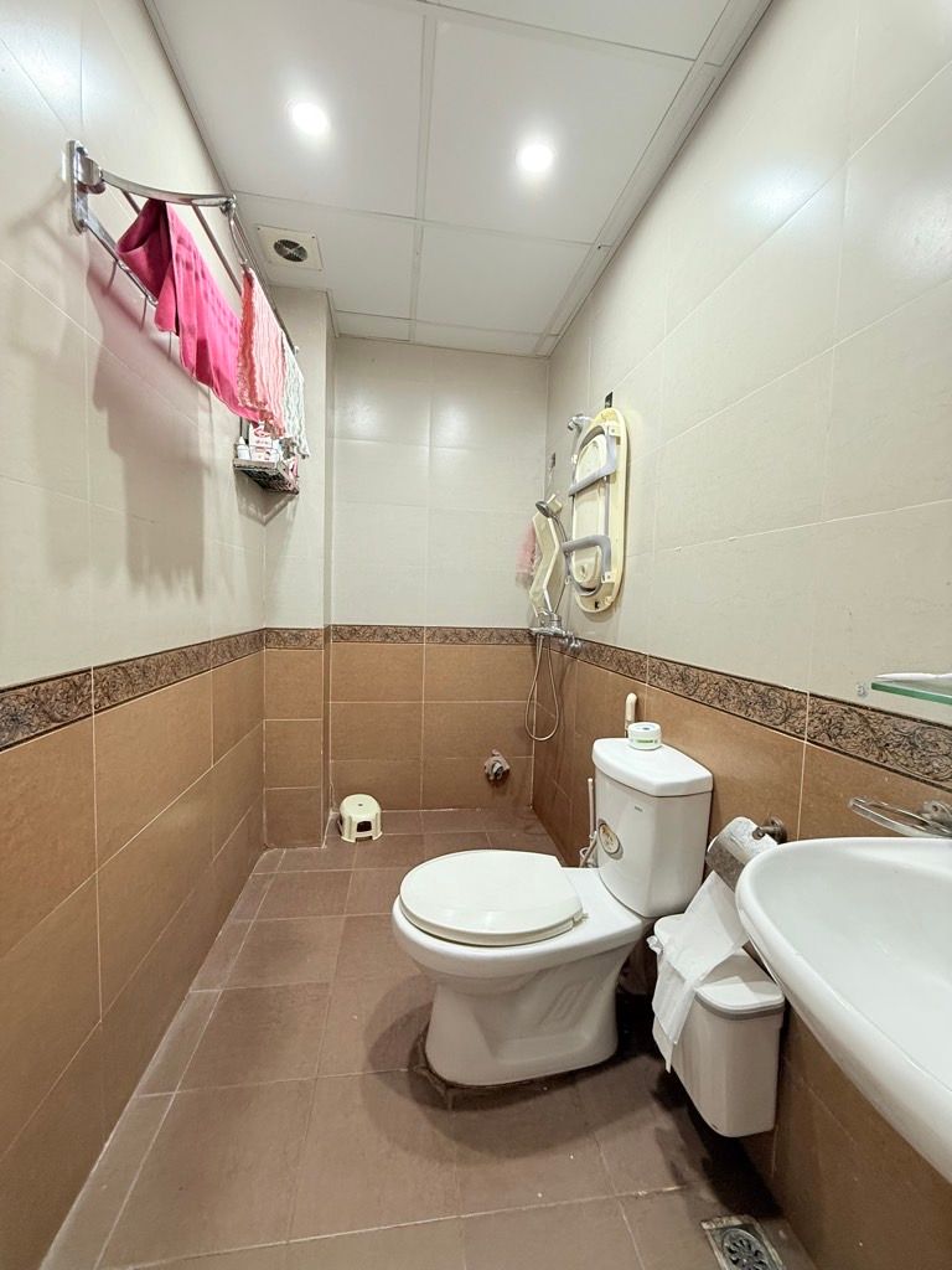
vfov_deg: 102.1
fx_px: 513
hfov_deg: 85.7
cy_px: 635
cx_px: 476
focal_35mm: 14
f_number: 2.2
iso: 200
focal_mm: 2.22
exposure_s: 1/50
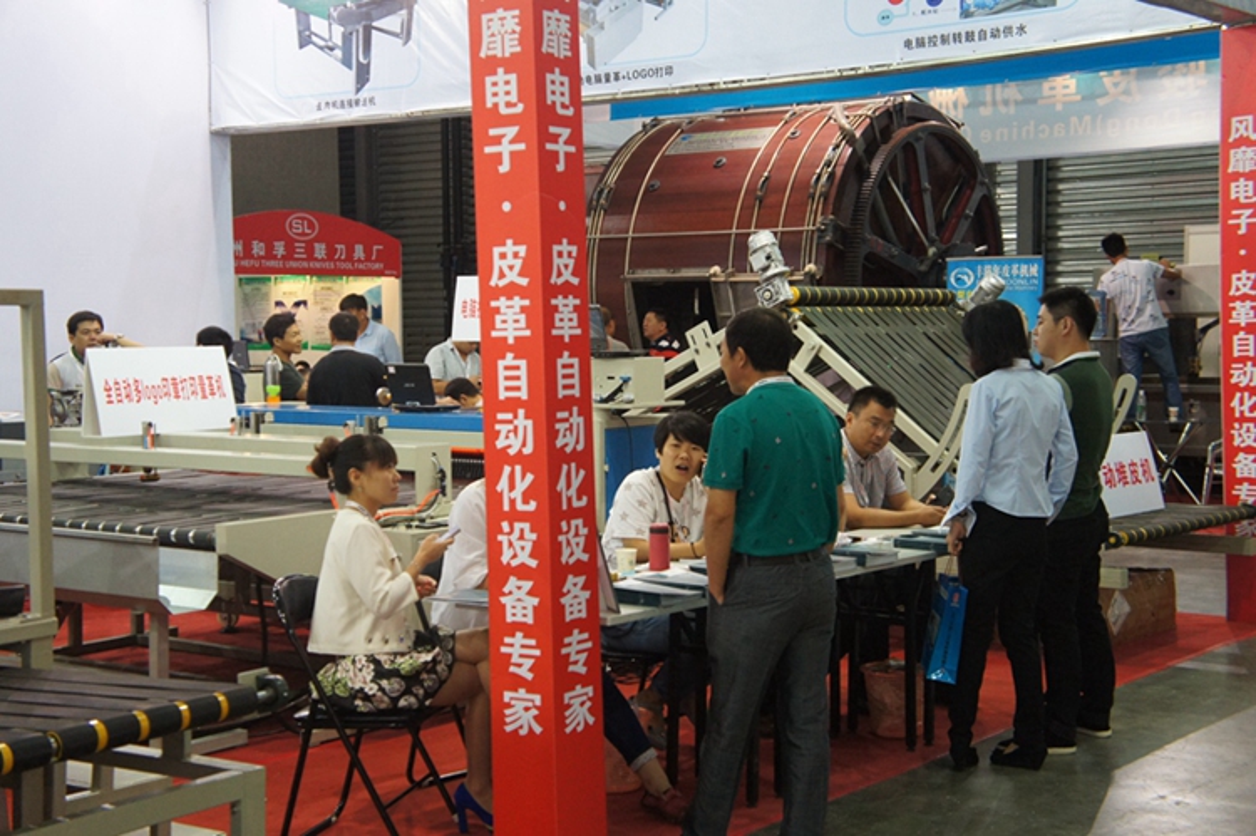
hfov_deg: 37.9
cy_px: 418
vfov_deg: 25.7
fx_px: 1830
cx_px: 628
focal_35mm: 52
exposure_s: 1/125
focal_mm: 35
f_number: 4.5
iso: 1600
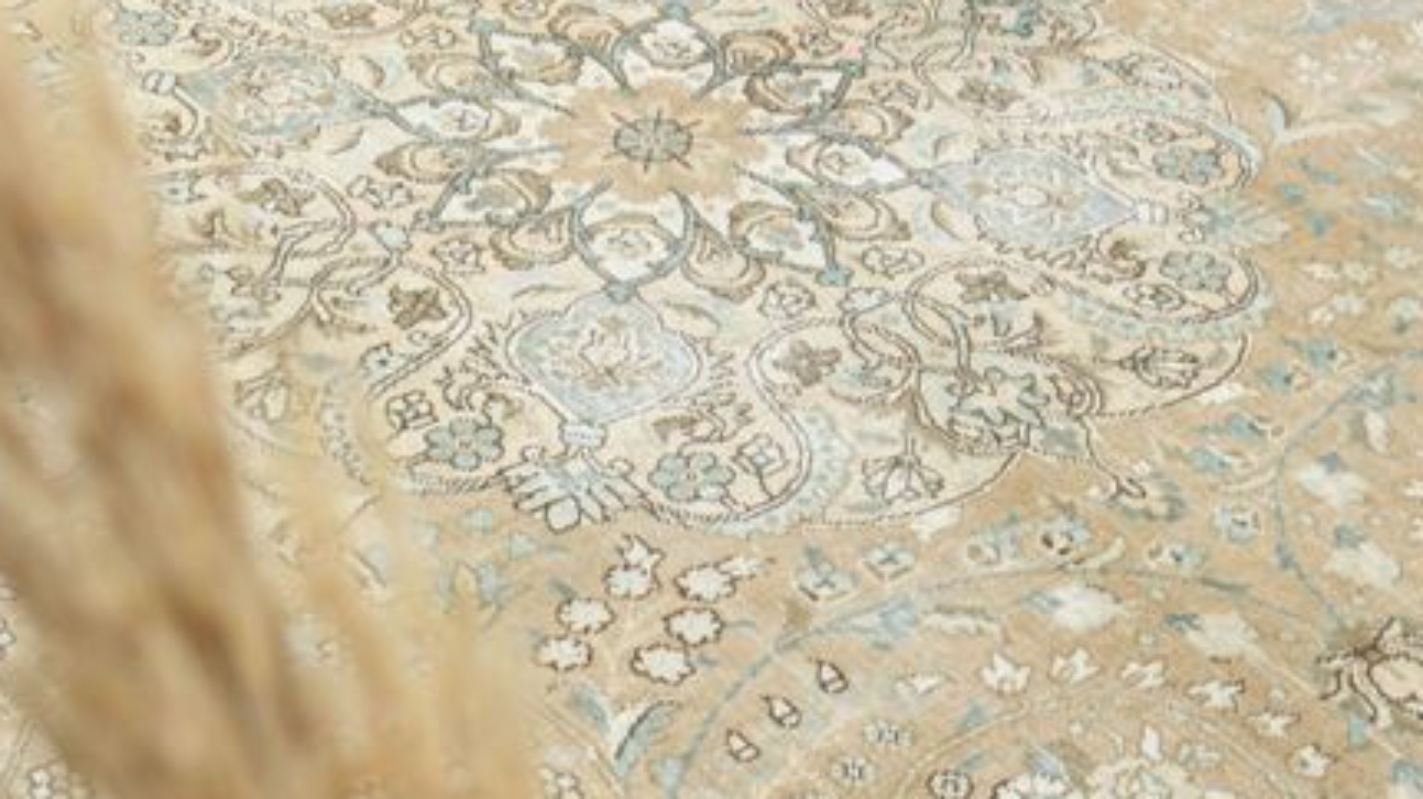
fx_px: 3432
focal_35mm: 91
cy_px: 363
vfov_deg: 13.3
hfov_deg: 23.4
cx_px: 723
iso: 800
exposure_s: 1/125
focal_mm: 48
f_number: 18
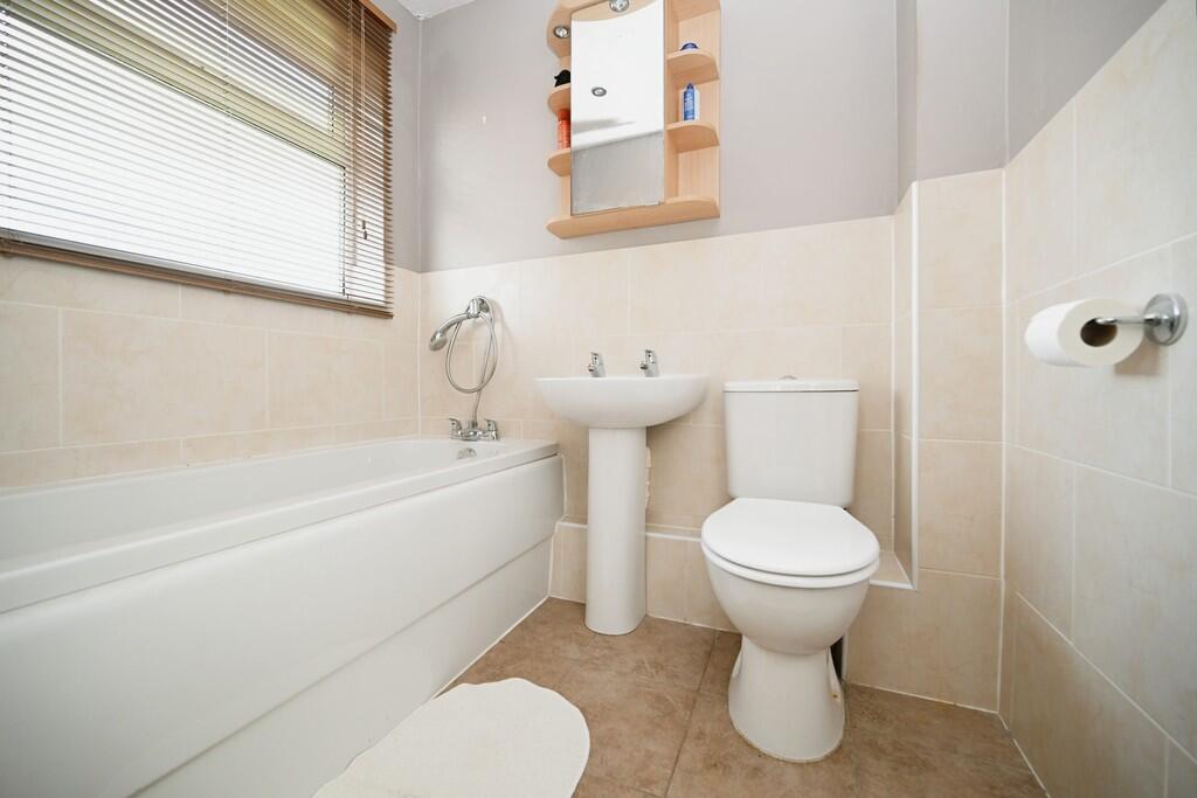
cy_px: 399
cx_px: 598
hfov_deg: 104.2
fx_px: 466
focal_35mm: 14
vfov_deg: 81.2
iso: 640
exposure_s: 1/60
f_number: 4
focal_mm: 14
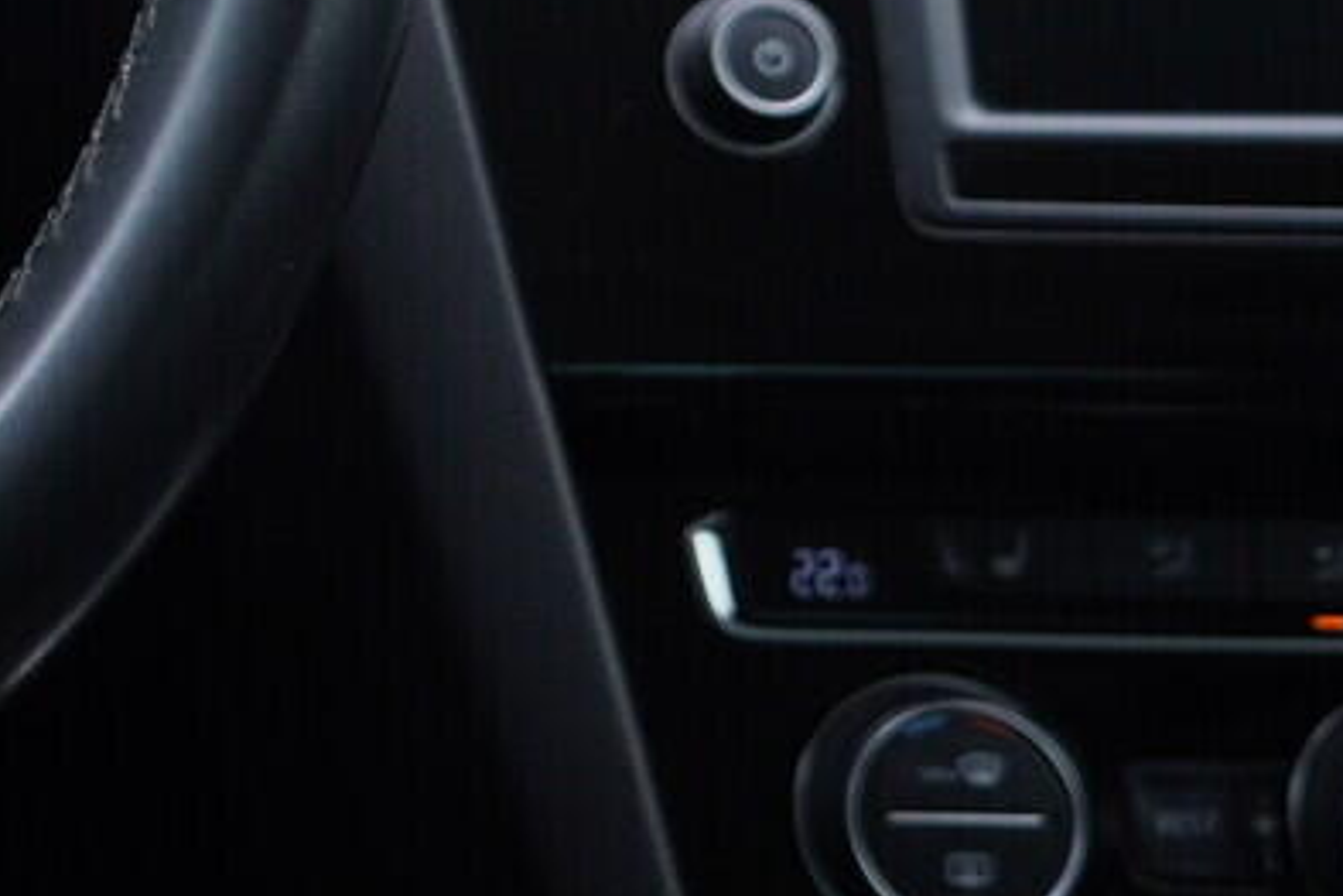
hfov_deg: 13.8
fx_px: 4924
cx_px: -1100
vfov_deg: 10.0
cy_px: -492
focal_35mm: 132
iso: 125
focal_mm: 24
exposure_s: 1/40
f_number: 2.8
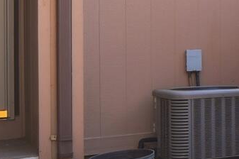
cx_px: 496
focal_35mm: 89
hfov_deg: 16.5
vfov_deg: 15.3
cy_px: 40
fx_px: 590
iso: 100
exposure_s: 1/4000
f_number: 4.5
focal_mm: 10
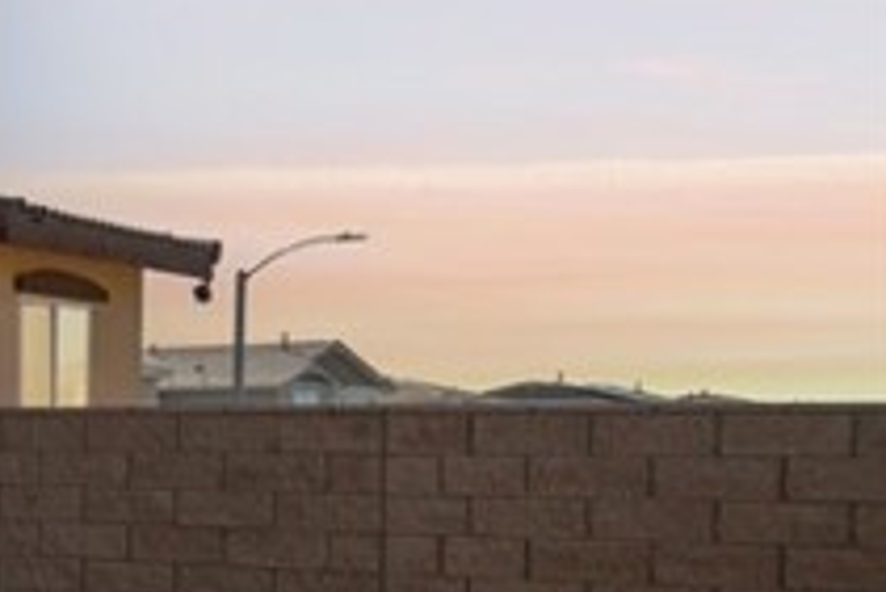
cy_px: 445
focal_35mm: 63
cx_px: -1256
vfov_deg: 21.4
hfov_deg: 15.1
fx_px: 1552
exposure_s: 1/125
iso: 100
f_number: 8
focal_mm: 13
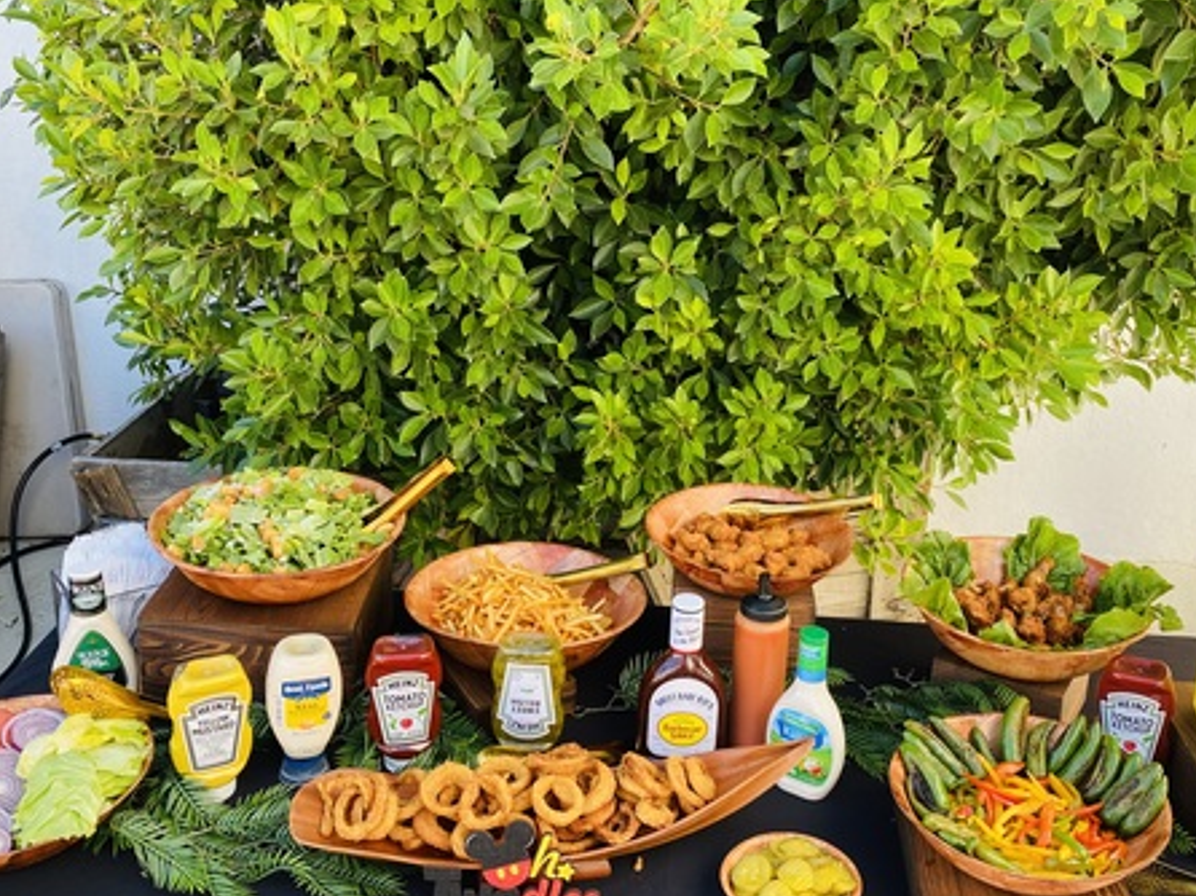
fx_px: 1209
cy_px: 400
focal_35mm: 35
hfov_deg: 52.5
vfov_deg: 40.6
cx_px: 665
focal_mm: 4.25
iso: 32
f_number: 1.8
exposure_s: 1/122
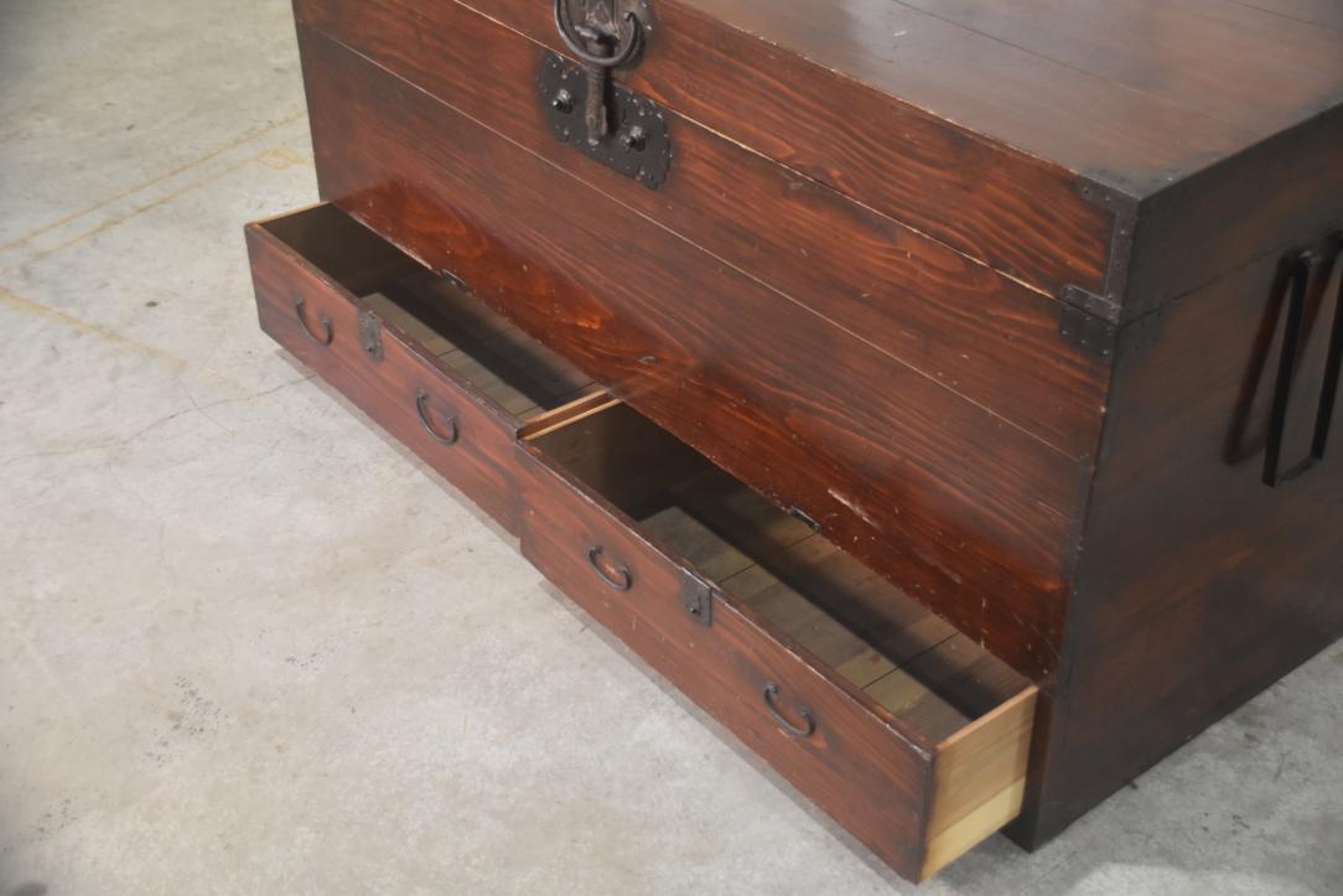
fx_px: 1791
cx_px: 672
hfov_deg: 41.1
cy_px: 448
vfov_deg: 28.1
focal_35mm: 48
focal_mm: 32
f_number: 4.2
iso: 1600
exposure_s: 1/60
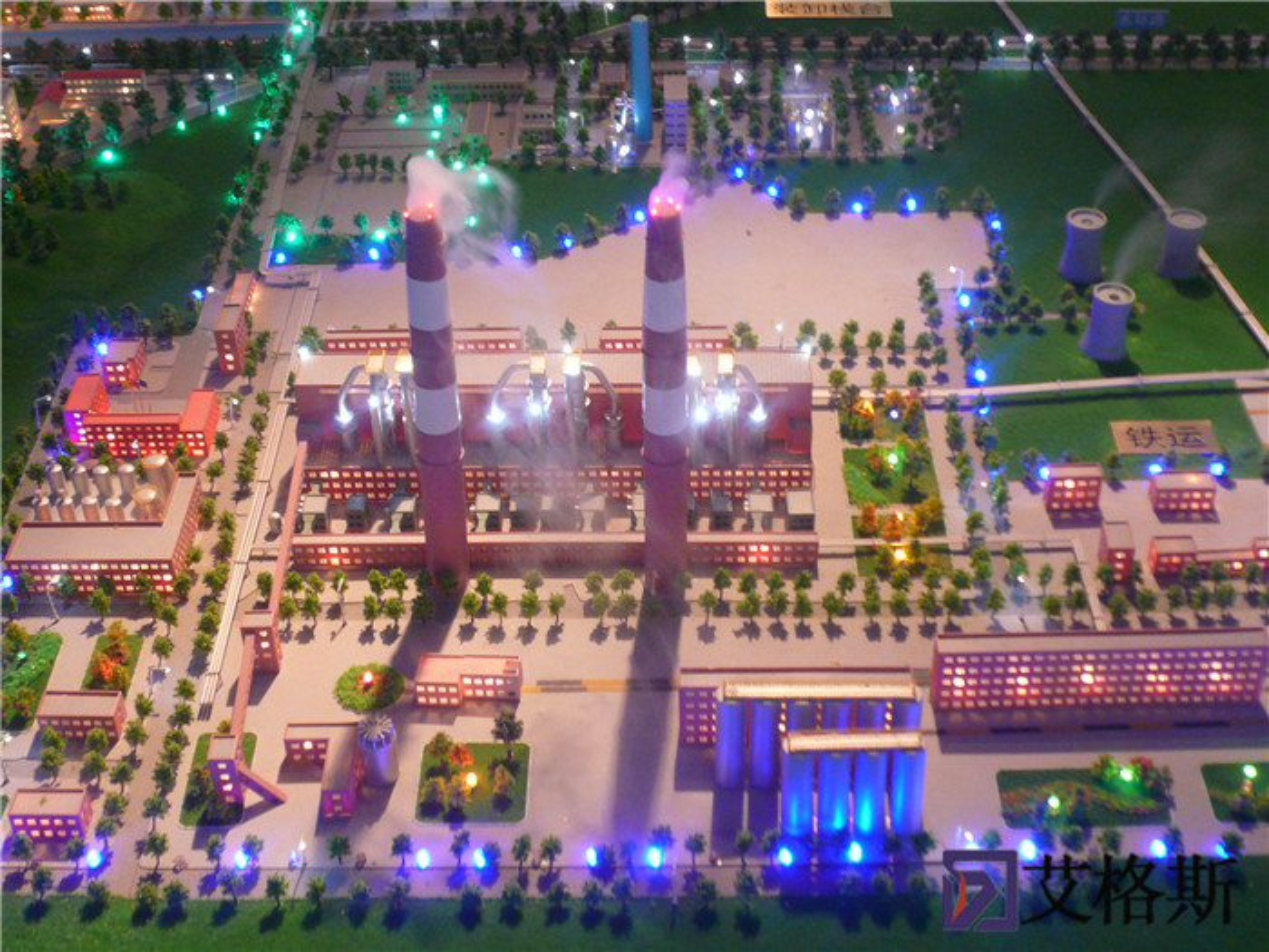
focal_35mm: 51
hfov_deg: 37.5
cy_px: 476
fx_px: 1870
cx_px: 634
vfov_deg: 28.6
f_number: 3.3
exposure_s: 1/15
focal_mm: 6.9
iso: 160
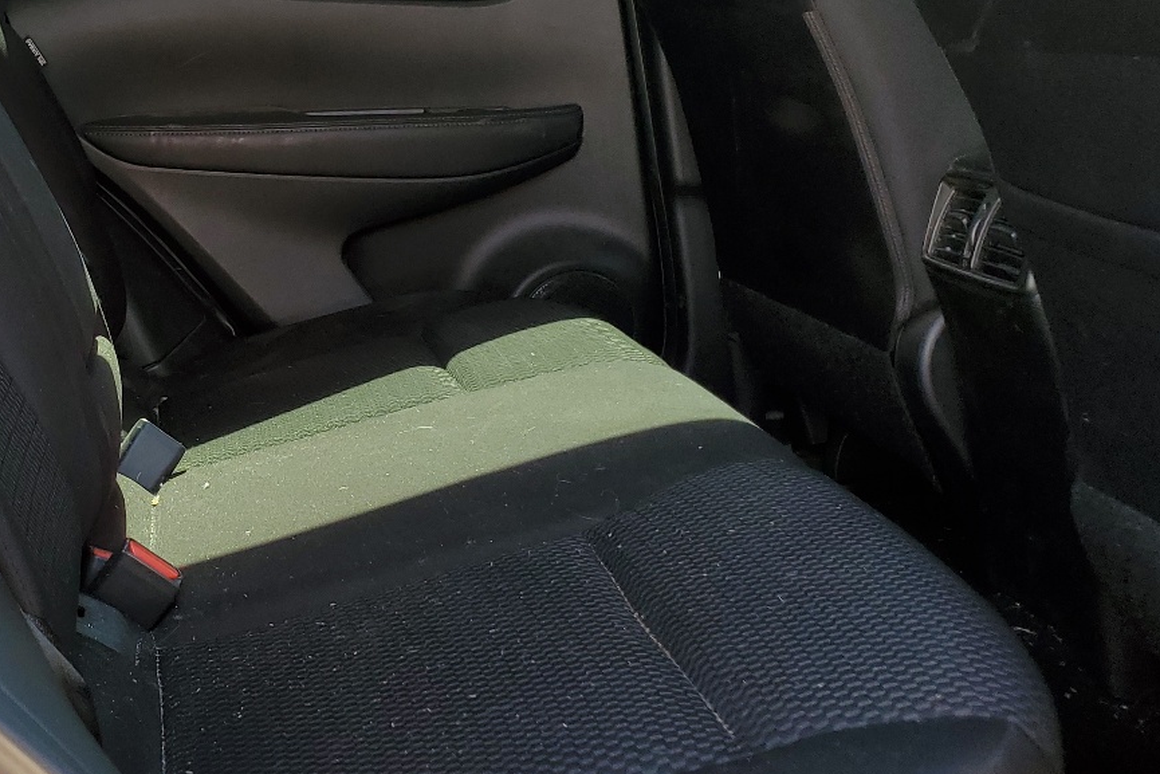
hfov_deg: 37.5
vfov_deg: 26.8
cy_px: 245
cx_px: 158
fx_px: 1611
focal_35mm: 50
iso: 50
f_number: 1.5
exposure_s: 1/128
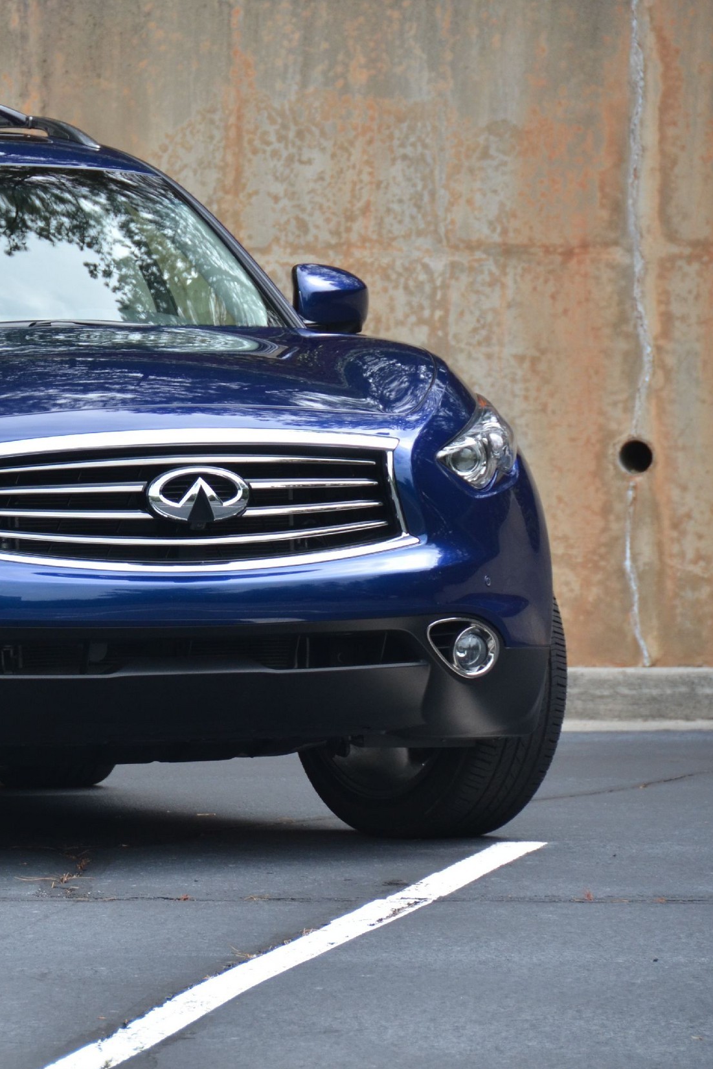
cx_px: -51
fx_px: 10098
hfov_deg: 4.0
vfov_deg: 6.1
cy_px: 535
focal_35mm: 340
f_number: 5.6
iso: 500
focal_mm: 150
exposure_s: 1/1000
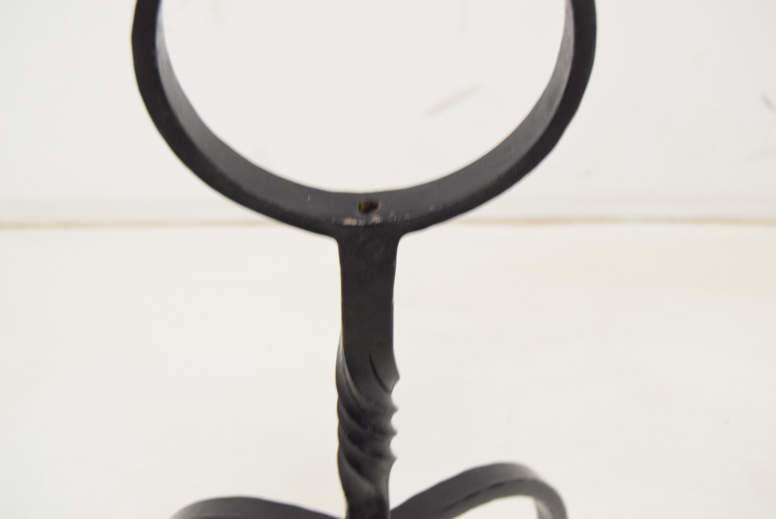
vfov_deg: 23.8
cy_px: 260
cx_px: 388
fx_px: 1230
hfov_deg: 35.0
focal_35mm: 57
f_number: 6.3
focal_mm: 38
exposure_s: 1/160
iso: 1600
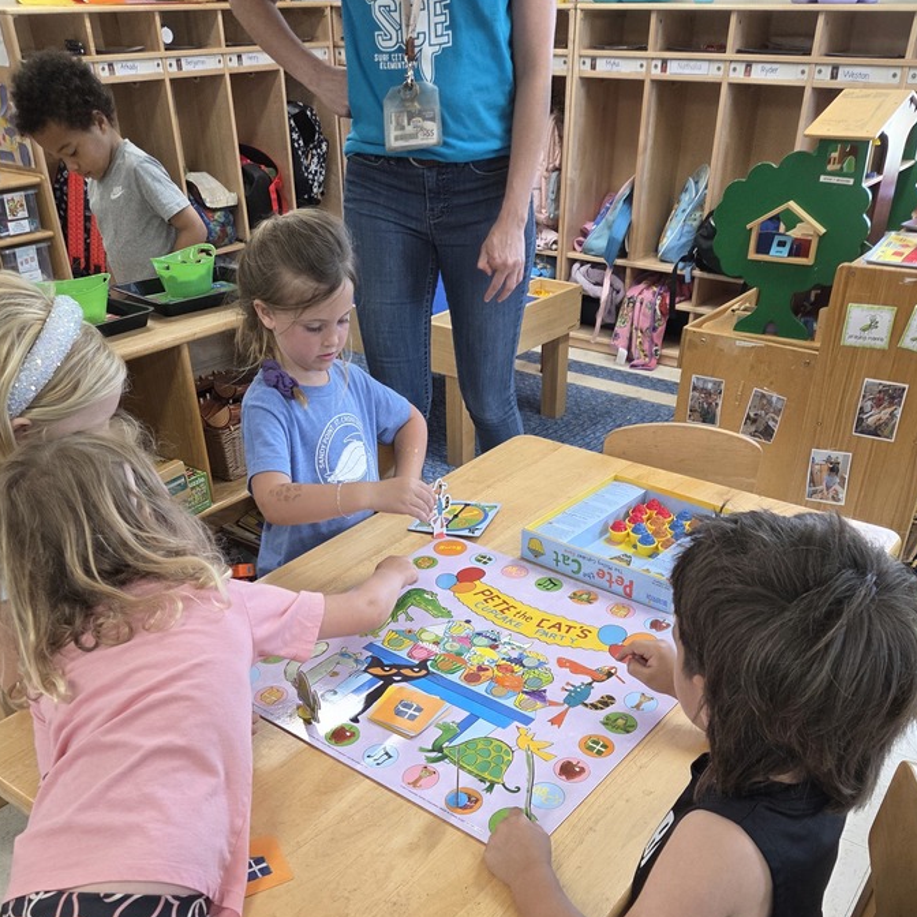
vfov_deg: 51.0
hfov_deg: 52.5
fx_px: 929
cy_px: 651
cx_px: 452
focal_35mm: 31
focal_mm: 5.4
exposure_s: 1/120
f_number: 1.8
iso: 200
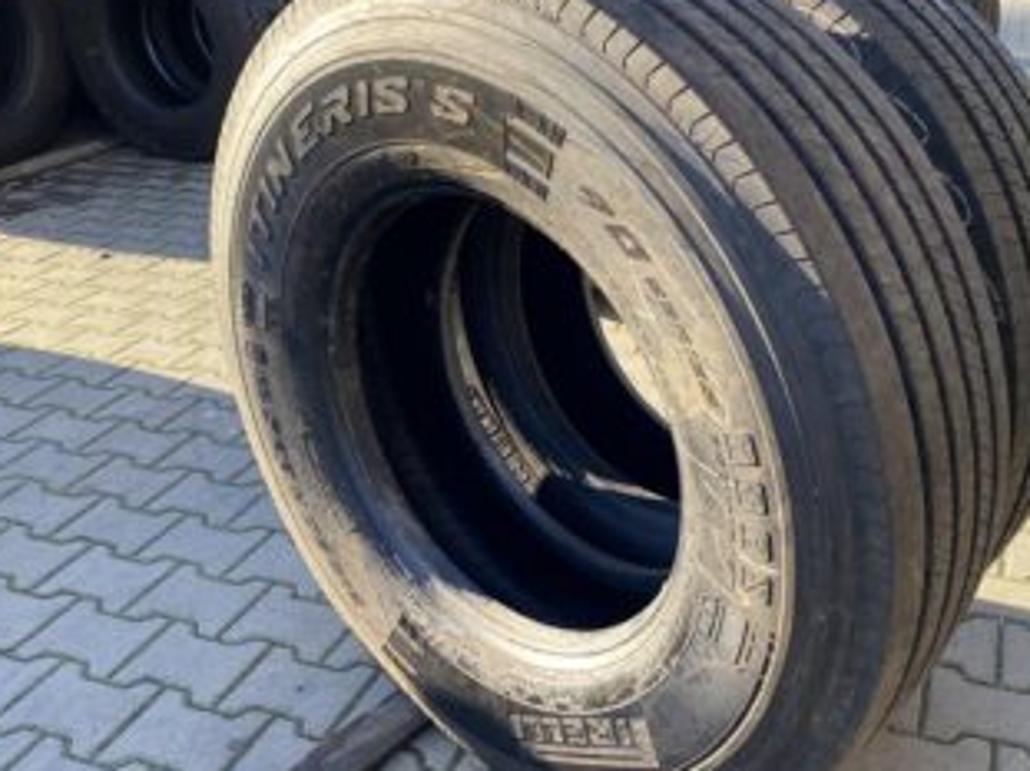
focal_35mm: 36
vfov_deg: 39.6
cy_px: 382
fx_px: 1071
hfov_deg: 51.1
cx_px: 613
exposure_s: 1/220
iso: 32
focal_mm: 4.25
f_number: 1.8
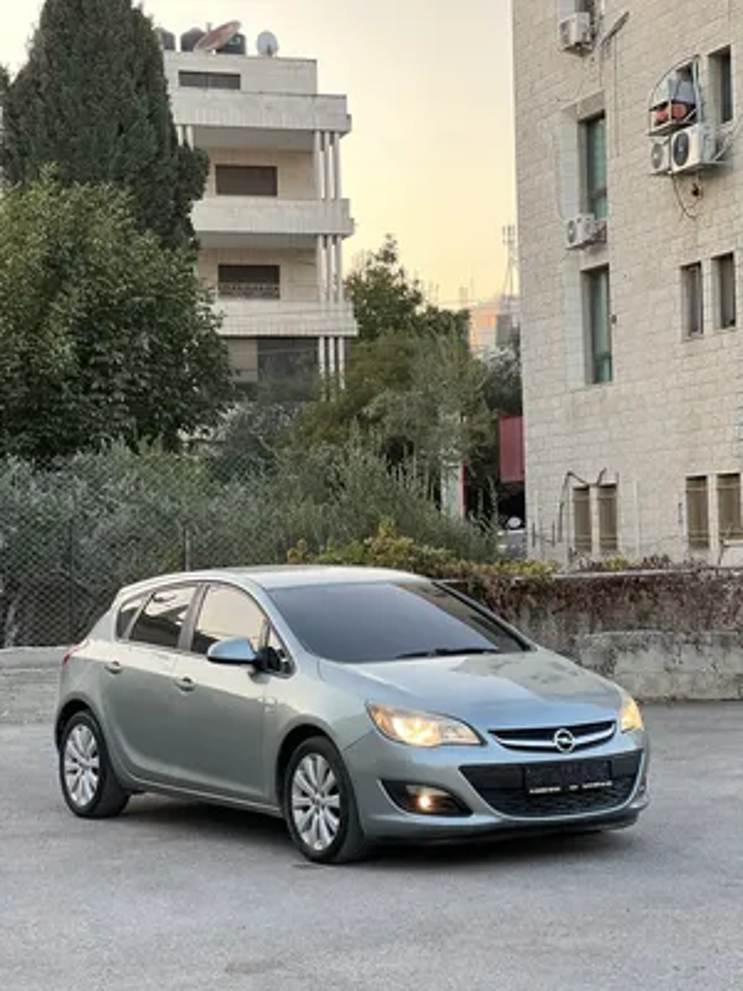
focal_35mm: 77
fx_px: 2204
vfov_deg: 25.3
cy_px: 496
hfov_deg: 19.1
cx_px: 372
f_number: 2.8
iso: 100
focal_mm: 9
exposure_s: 1/121
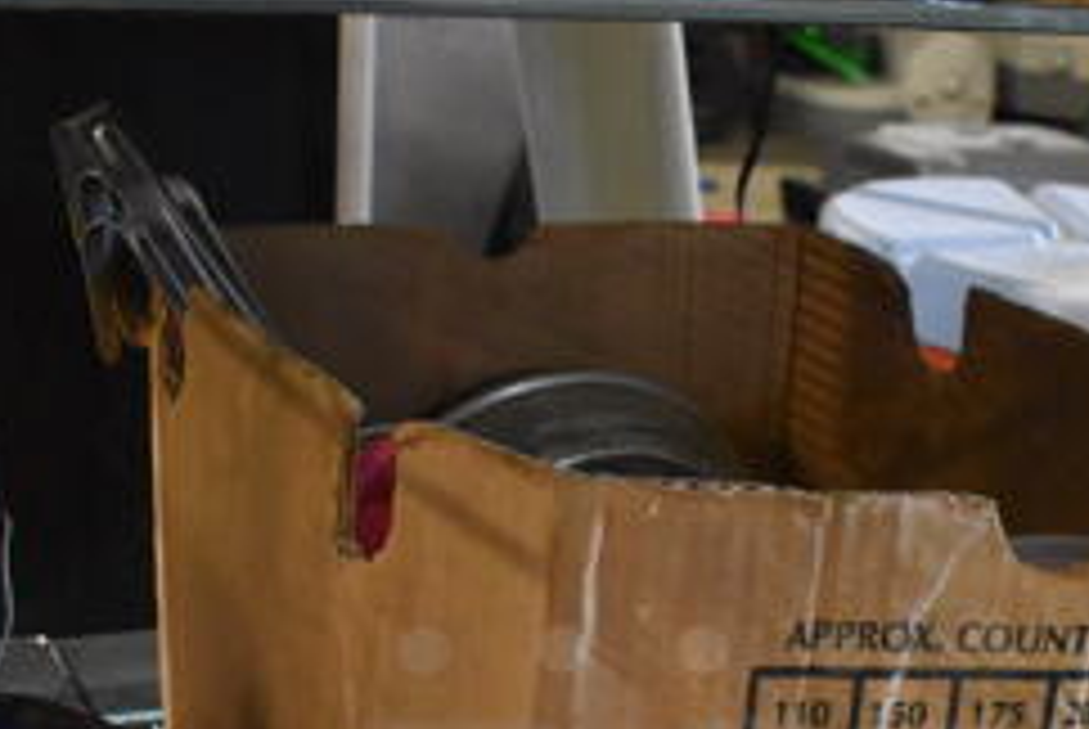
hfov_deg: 29.5
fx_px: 2059
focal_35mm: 68
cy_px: 832
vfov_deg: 19.1
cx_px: 702
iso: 4000
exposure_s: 1/125
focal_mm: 18
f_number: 3.5
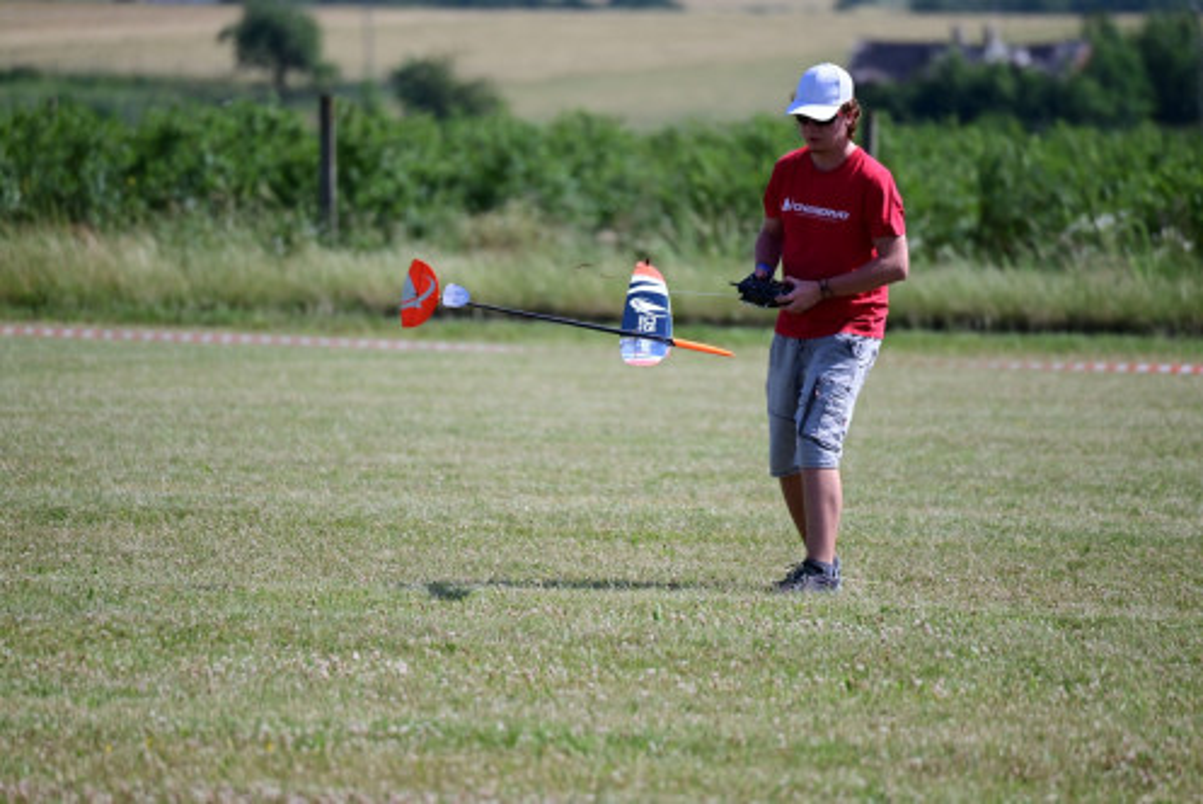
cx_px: 602
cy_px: 402
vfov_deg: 3.4
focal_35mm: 400
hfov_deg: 5.2
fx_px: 13374
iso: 500
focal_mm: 400
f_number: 6.3
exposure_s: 1/2000
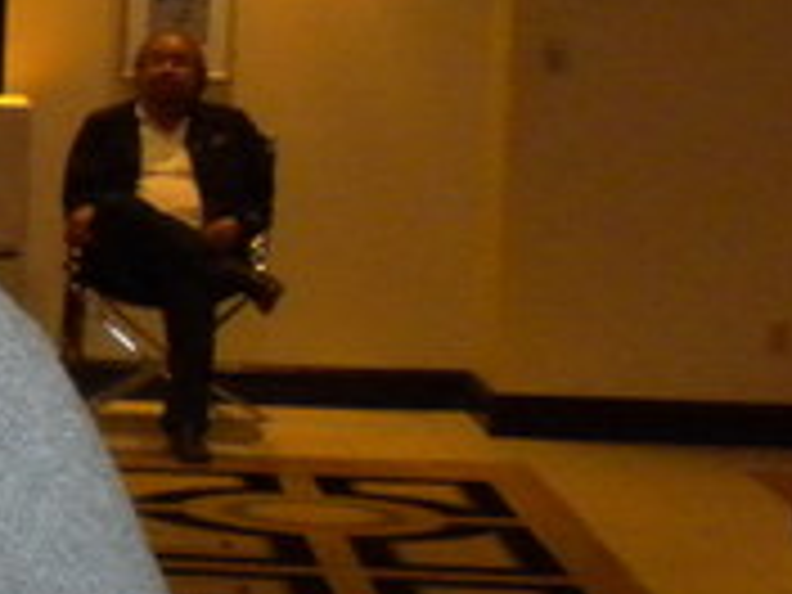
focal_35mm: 168
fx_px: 3844
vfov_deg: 8.8
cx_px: -909
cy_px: 284
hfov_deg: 10.6
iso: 400
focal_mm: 6.6
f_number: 3.5
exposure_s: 1/30
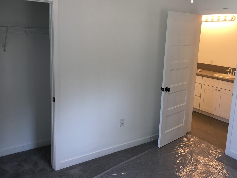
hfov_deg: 54.0
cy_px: 76
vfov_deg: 41.7
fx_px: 233
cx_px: 117
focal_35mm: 34
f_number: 2.2
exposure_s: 1/33
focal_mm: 4.15
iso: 25
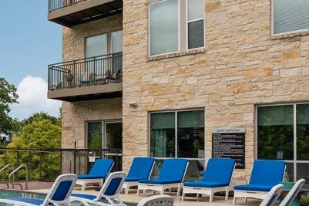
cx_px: 7
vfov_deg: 28.8
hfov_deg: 38.4
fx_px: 395
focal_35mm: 46
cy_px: 155
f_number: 8
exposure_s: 1/250
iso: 250
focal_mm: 18
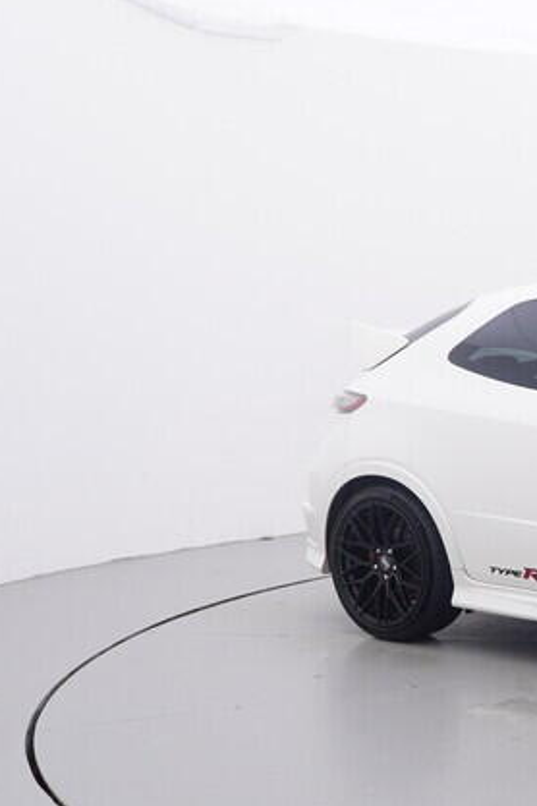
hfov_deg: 22.3
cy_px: 483
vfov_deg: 36.0
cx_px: 668
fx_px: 1236
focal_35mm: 55
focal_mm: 15
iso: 200
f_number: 5
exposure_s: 1/80
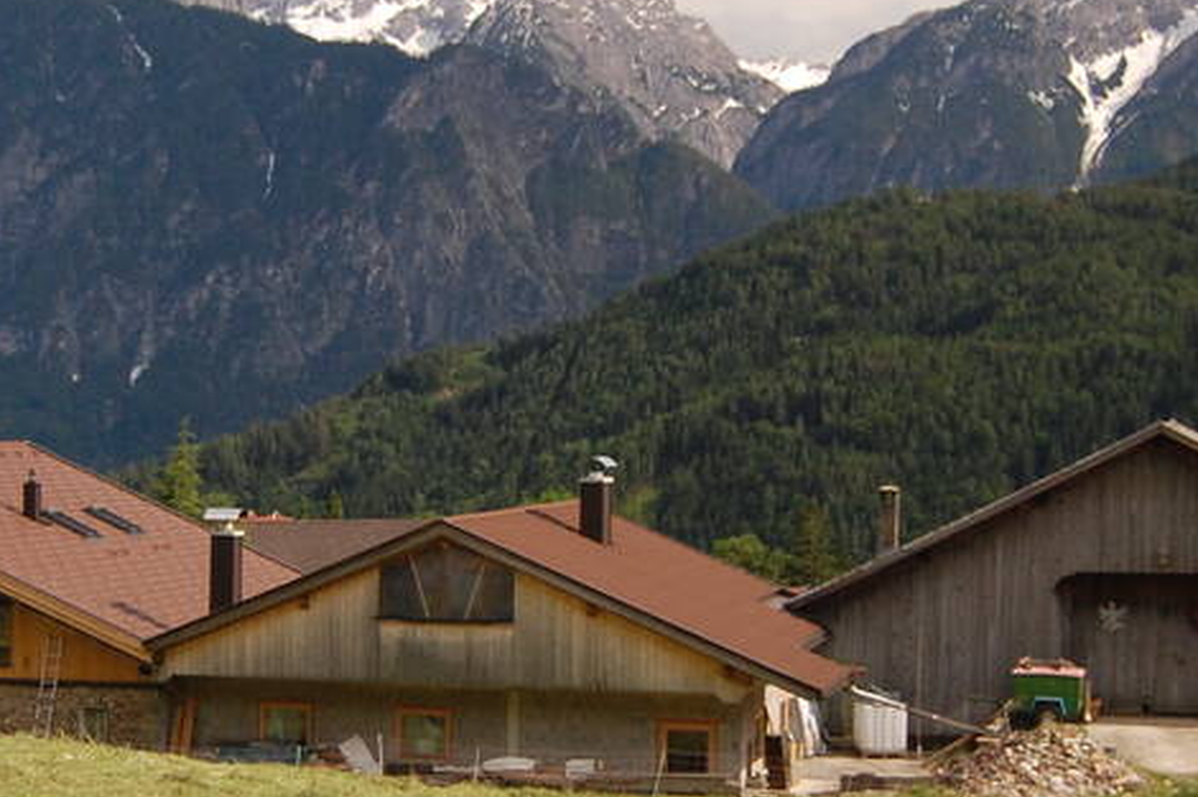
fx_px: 2734
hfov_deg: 24.7
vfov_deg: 16.6
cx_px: 464
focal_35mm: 82
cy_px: 505
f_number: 3.8
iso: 400
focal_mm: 23
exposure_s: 1/1250
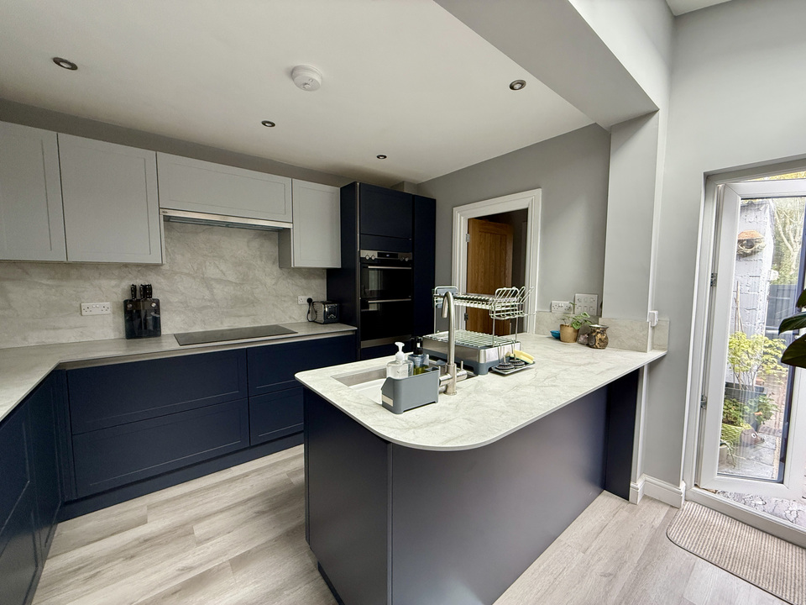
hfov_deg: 102.1
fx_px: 326
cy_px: 302
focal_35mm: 14
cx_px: 403
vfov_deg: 85.7
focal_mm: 2.22
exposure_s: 1/99
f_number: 2.2
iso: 250
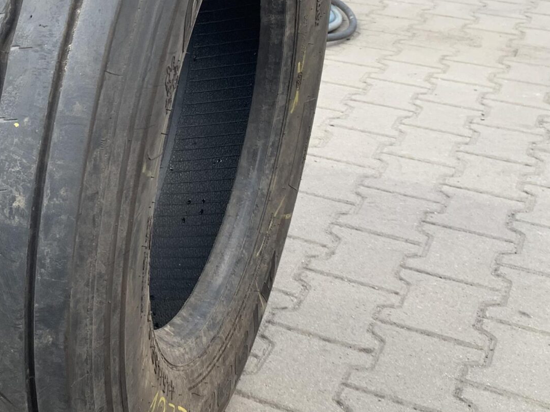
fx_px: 985
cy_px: 137
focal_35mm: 62
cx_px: -35
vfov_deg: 23.5
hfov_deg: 28.7
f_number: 1.8
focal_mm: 4.25
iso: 25
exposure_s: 1/242
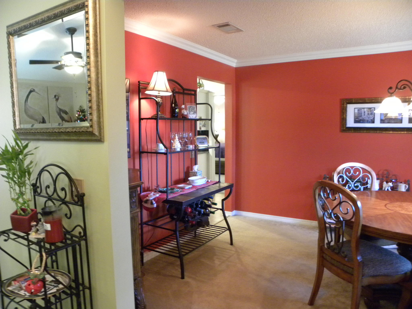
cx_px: 206
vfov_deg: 53.1
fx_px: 309
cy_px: 154
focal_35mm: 26
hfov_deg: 67.3
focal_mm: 4.6
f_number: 2.8
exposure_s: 1/11
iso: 400
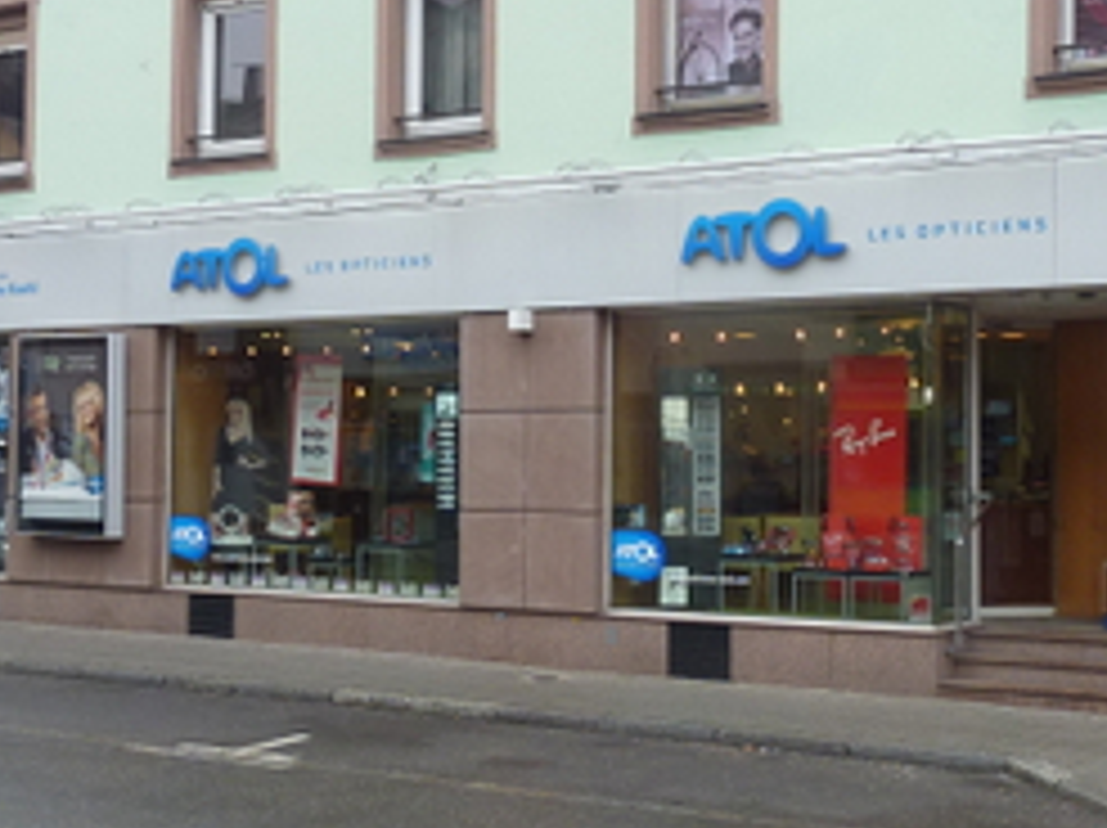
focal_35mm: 61
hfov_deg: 31.6
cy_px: 403
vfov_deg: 24.0
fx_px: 1949
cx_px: 677
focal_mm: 4.1
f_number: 3.3
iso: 80
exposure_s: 1/80
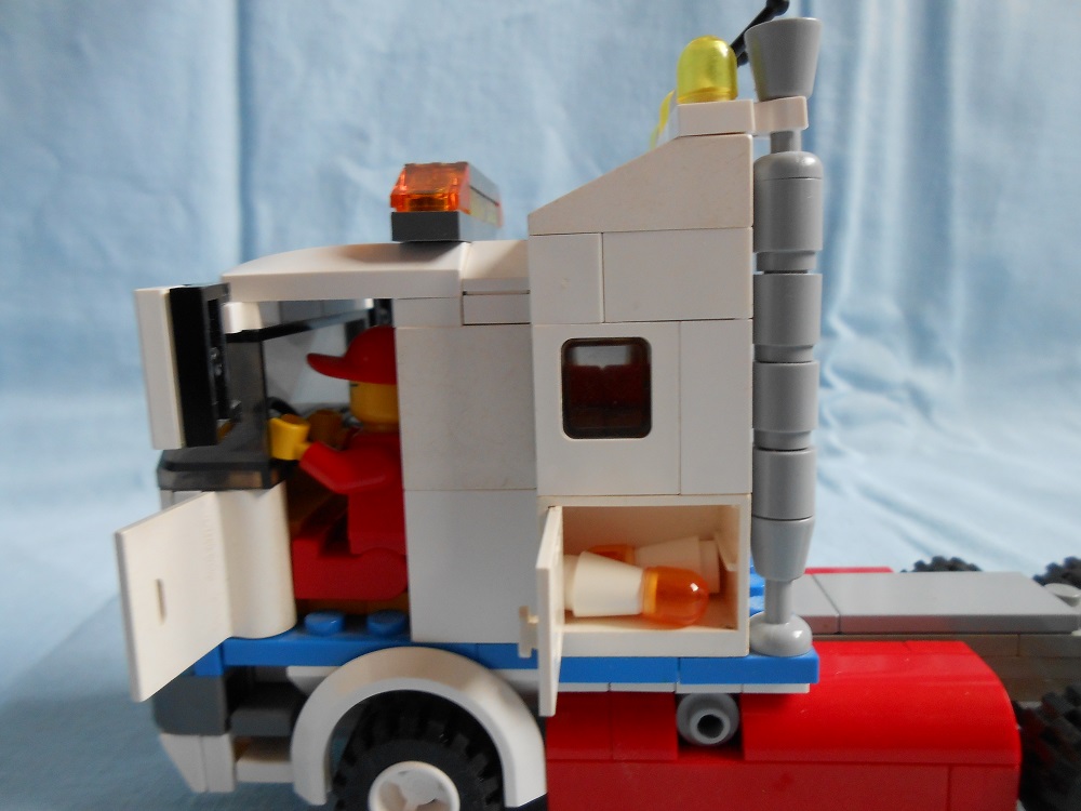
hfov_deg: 67.3
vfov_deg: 53.1
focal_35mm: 26
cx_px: 540
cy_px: 406
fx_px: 812
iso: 250
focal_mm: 4.6
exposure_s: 1/30
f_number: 3.5
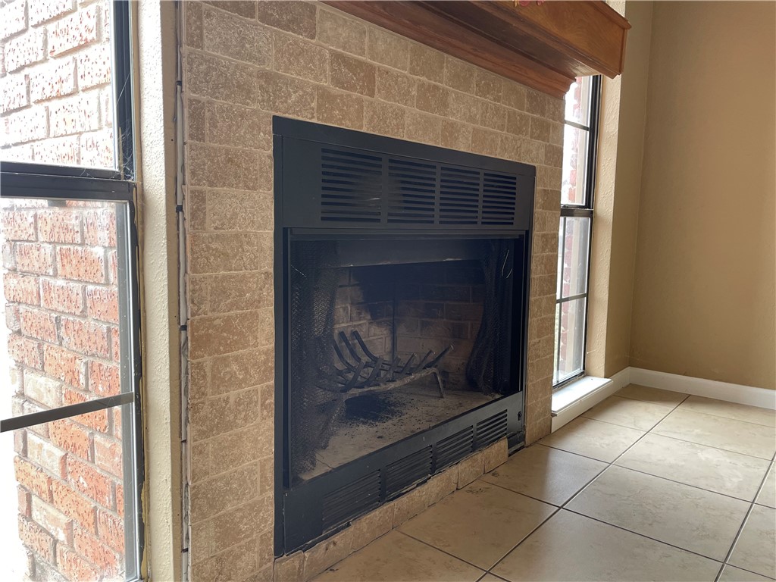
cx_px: 388
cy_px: 291
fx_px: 583
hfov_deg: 67.3
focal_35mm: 26
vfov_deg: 53.1
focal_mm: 4.2
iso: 160
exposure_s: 1/60
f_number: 1.6
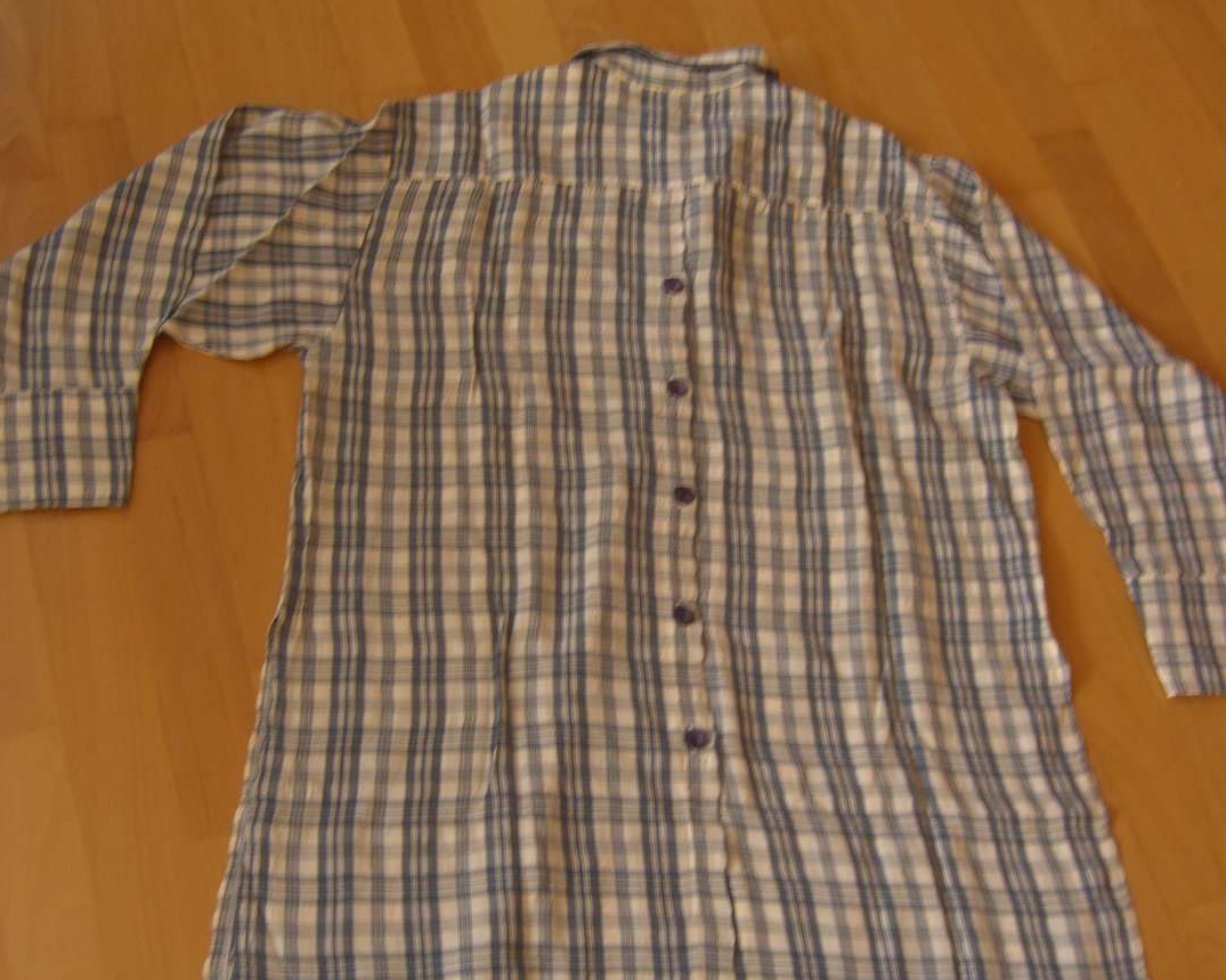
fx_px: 1669
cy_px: 539
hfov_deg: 40.3
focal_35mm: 46
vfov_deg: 32.7
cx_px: 595
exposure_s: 1/20
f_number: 2.8
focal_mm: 7.9
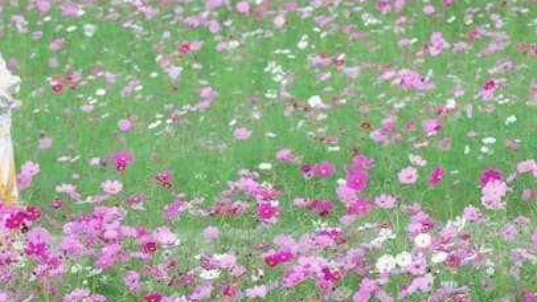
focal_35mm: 542
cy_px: 304
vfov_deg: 2.2
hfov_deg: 4.0
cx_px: 99
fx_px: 7715
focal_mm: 140
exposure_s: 1/250
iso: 400
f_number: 6.4
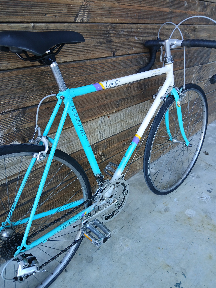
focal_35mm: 26
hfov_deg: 53.1
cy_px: 144
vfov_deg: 67.3
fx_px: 216
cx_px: 108
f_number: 1.8
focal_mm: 3.98
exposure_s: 1/50.3
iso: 32
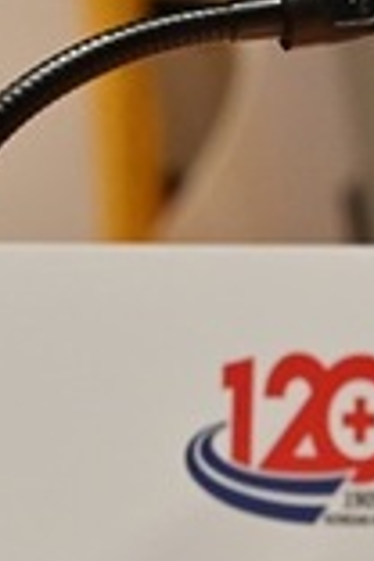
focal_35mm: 867
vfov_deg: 2.4
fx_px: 13510
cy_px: -270
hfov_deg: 1.6
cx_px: 309
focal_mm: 150
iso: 800
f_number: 6.3
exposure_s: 1/250
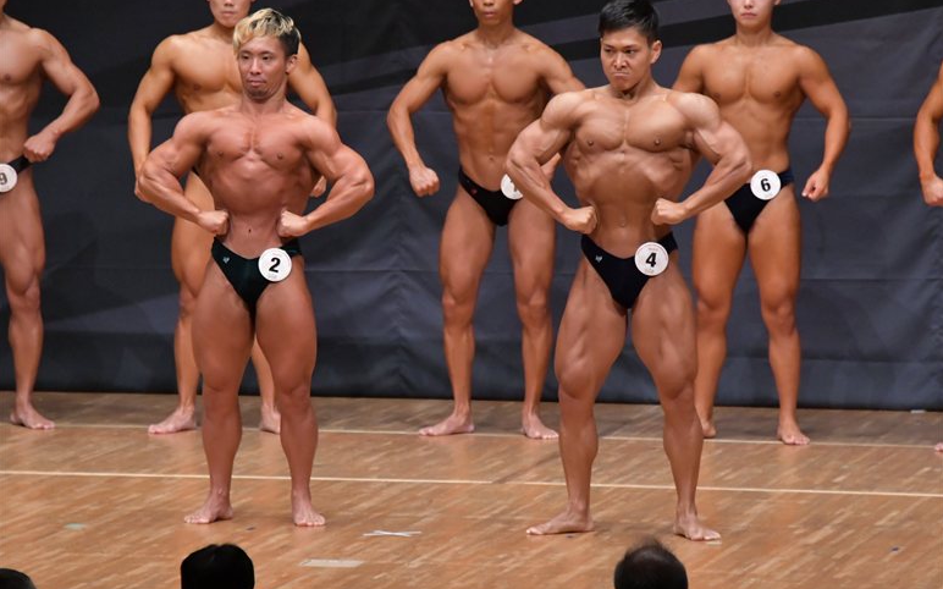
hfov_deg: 6.8
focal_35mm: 307
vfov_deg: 4.3
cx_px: 472
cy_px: 291
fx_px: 7888
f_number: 5.6
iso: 6400
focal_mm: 200
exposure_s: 1/400
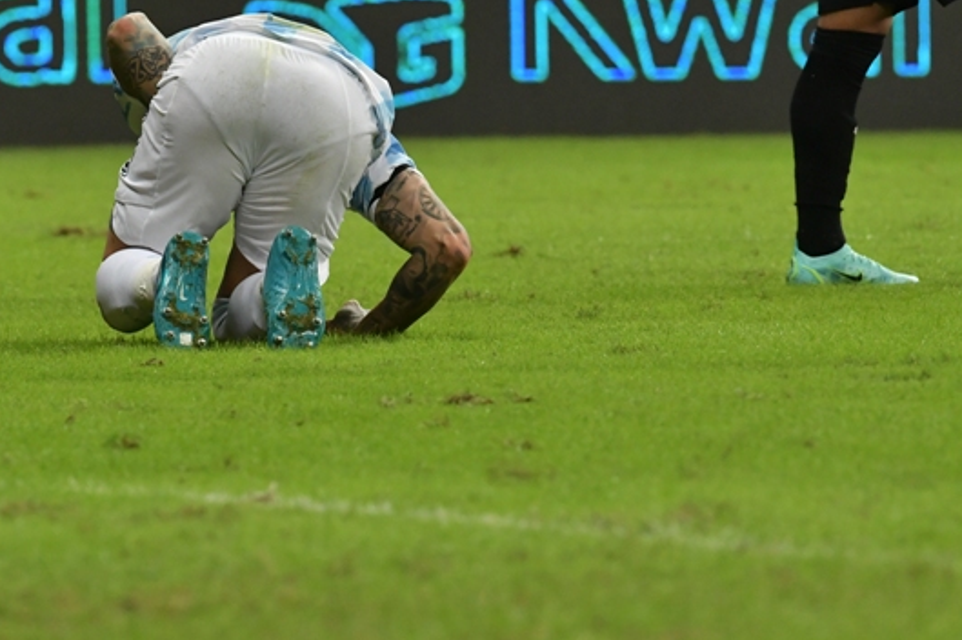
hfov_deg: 2.3
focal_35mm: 908
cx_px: 238
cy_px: 321
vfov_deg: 1.5
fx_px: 24248
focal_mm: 400
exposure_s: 1/500
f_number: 7.1
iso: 3200
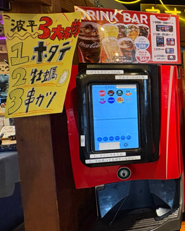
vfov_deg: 58.4
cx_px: 249
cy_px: 97
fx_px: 205
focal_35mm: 30
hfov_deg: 33.2
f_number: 2.2
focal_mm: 2.22
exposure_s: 1/60
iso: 320
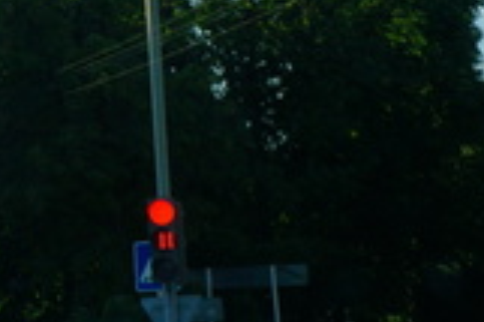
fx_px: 2337
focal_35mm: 174
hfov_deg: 11.2
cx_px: -319
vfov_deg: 7.8
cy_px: -81
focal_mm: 22
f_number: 9
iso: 100
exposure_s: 1/160
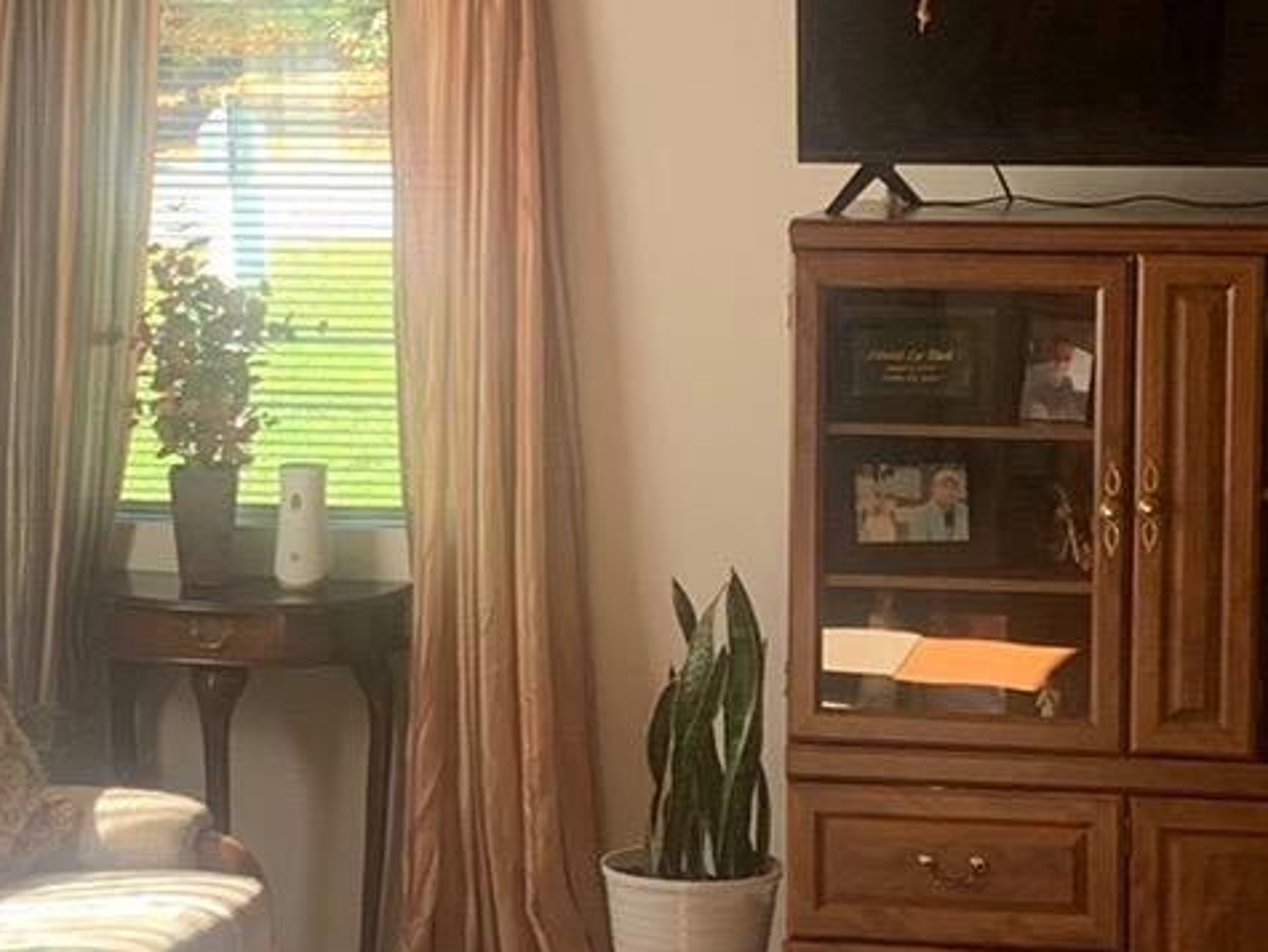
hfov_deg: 17.6
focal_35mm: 112
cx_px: 691
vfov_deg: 13.2
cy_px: 424
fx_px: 4106
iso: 64
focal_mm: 4.25
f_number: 1.8
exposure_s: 1/121
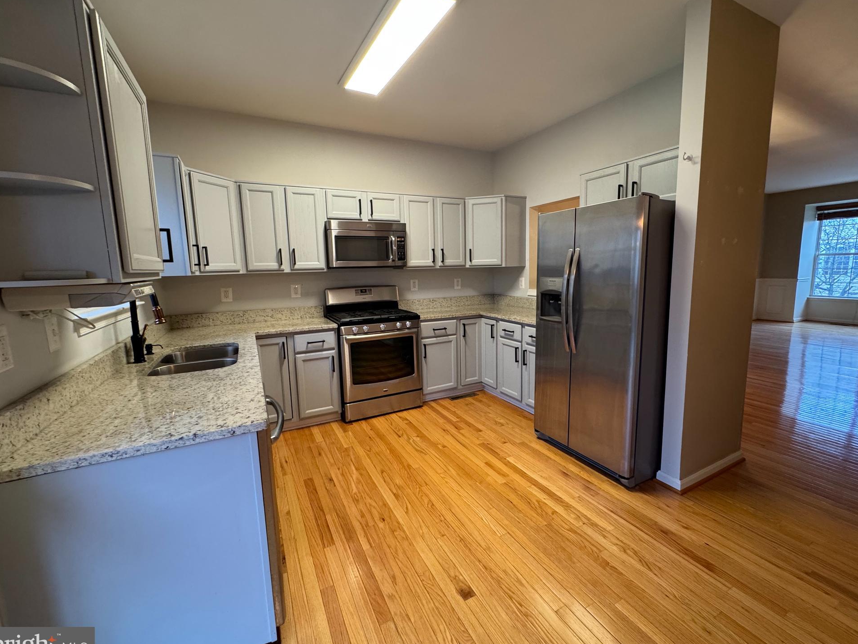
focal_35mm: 15
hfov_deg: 98.1
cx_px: 442
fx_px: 372
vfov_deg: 81.8
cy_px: 319
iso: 250
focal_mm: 2.22
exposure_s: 1/60
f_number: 2.2
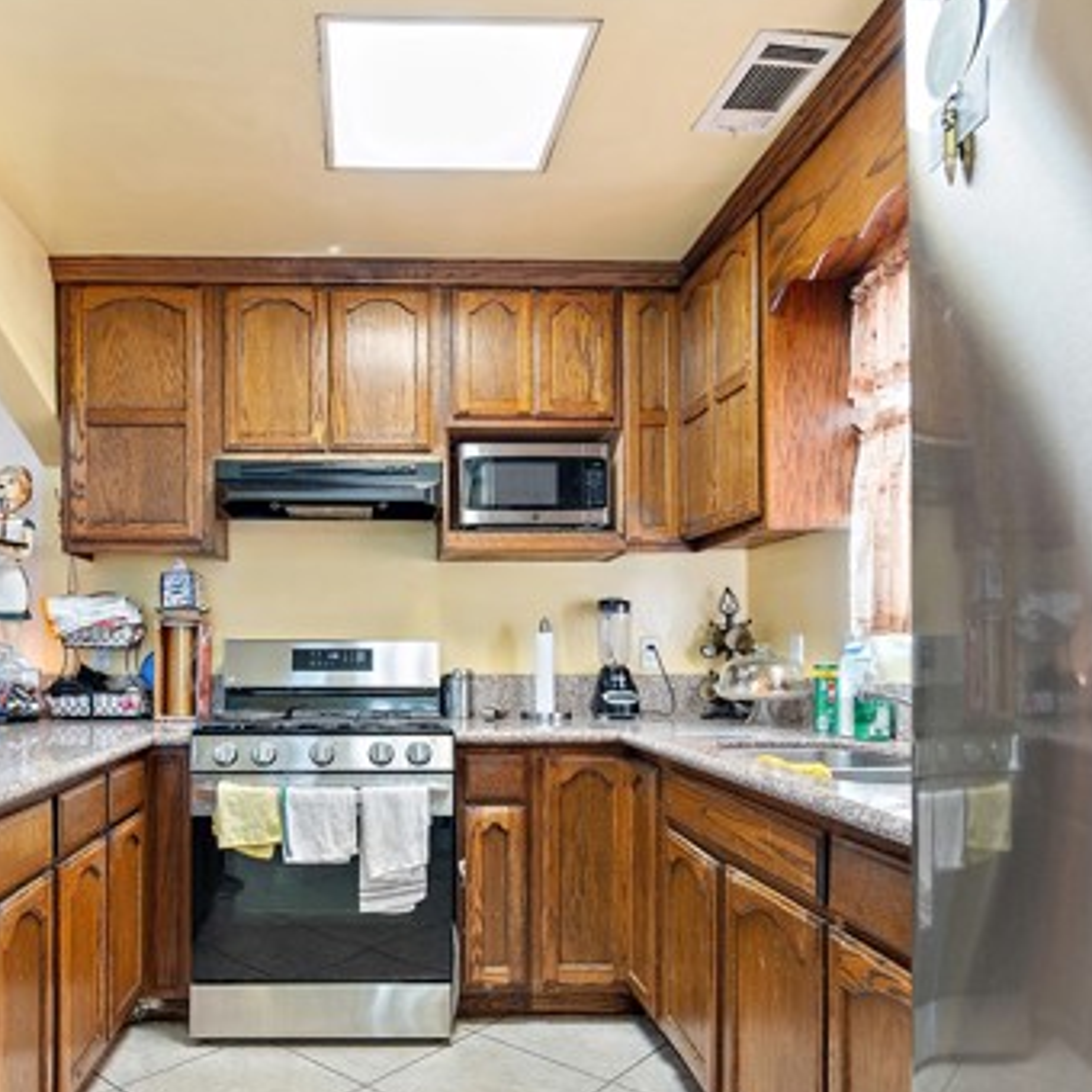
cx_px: 398
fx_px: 857
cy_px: 663
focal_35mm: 24
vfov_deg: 64.3
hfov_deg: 63.9
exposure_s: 1/5
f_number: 4
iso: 320
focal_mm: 10
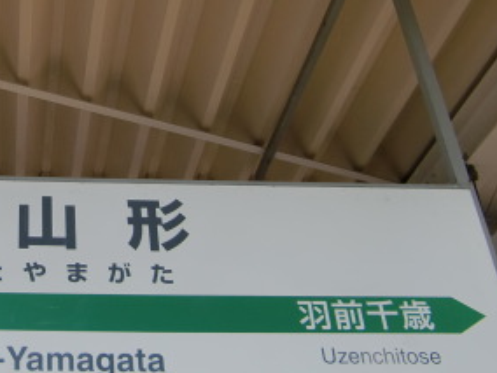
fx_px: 905
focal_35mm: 63
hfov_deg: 29.3
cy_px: 154
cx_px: 37
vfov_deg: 23.3
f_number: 2.6
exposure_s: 1/400
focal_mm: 4.9
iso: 64
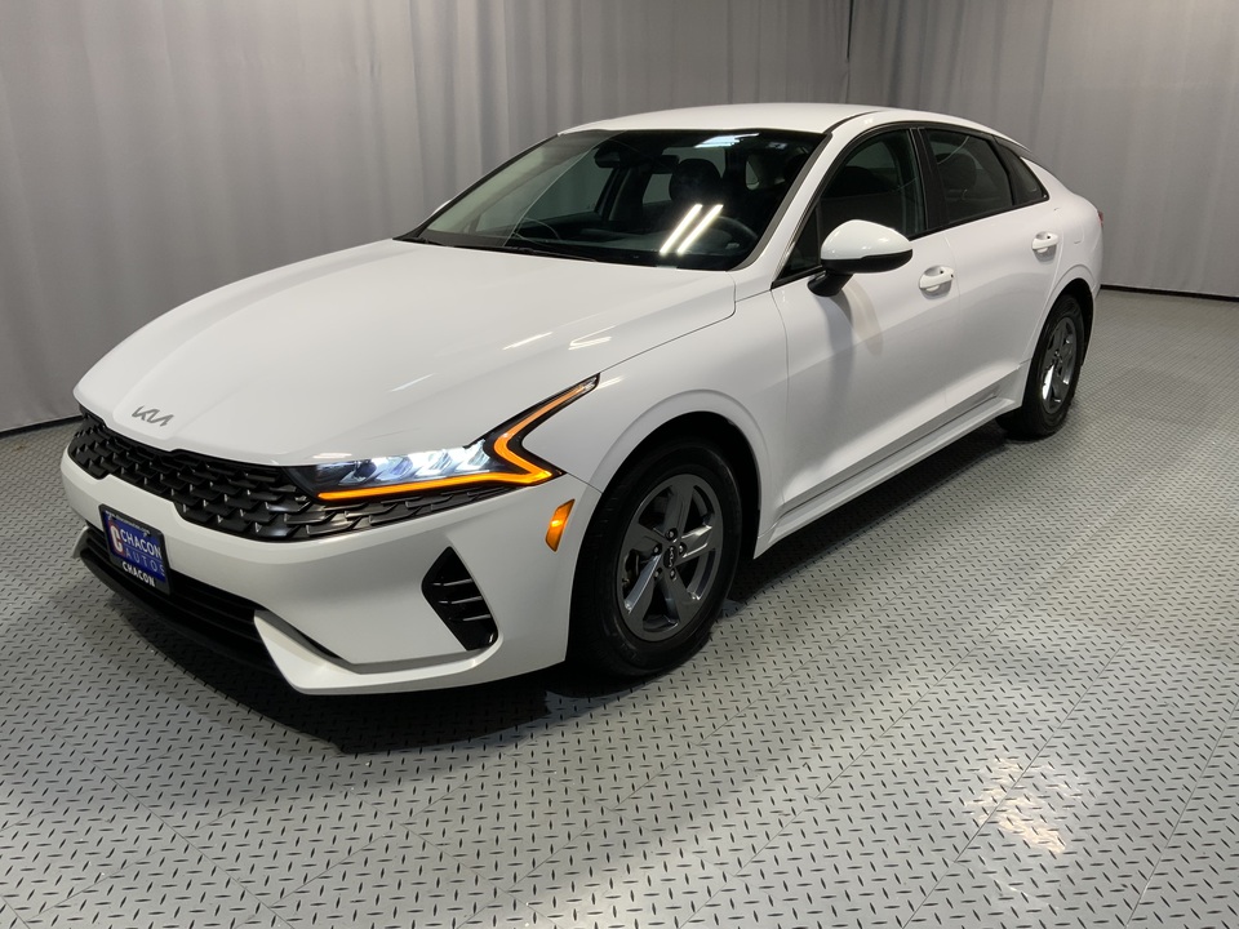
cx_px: 620
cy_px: 464
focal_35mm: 29
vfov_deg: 48.2
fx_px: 1038
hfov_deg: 61.7
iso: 40
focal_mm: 3
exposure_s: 1/120
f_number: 1.8
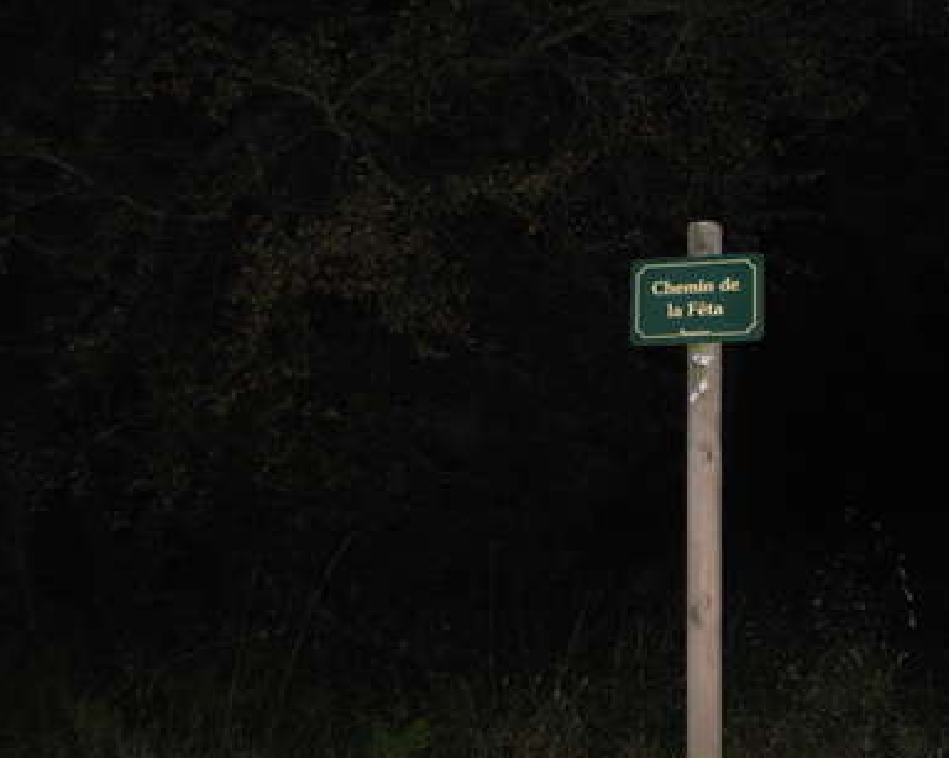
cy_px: 257
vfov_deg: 26.1
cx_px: 657
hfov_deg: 32.1
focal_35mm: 58
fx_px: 1629
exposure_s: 1/161
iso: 400
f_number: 2.9
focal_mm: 6.3
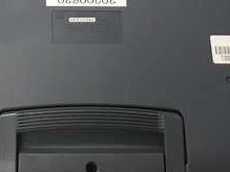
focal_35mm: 82
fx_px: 545
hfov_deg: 23.7
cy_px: -34
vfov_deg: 17.2
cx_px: 64
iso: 32
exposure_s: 1/33
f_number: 1.8
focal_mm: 3.99
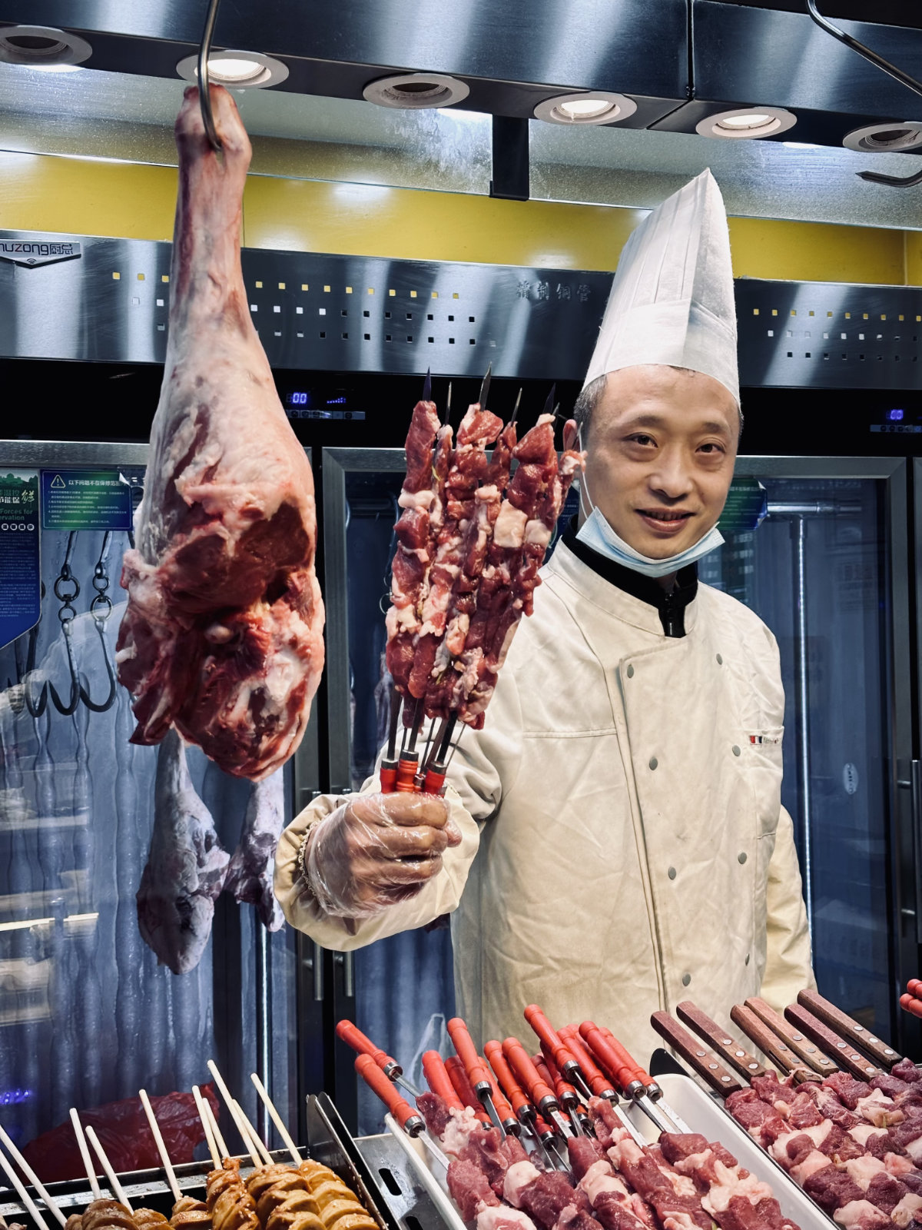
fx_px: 1705
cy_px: 615
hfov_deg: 30.3
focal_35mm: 48
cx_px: 461
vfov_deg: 39.7
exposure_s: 1/147
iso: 50
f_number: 1.8
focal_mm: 6.9
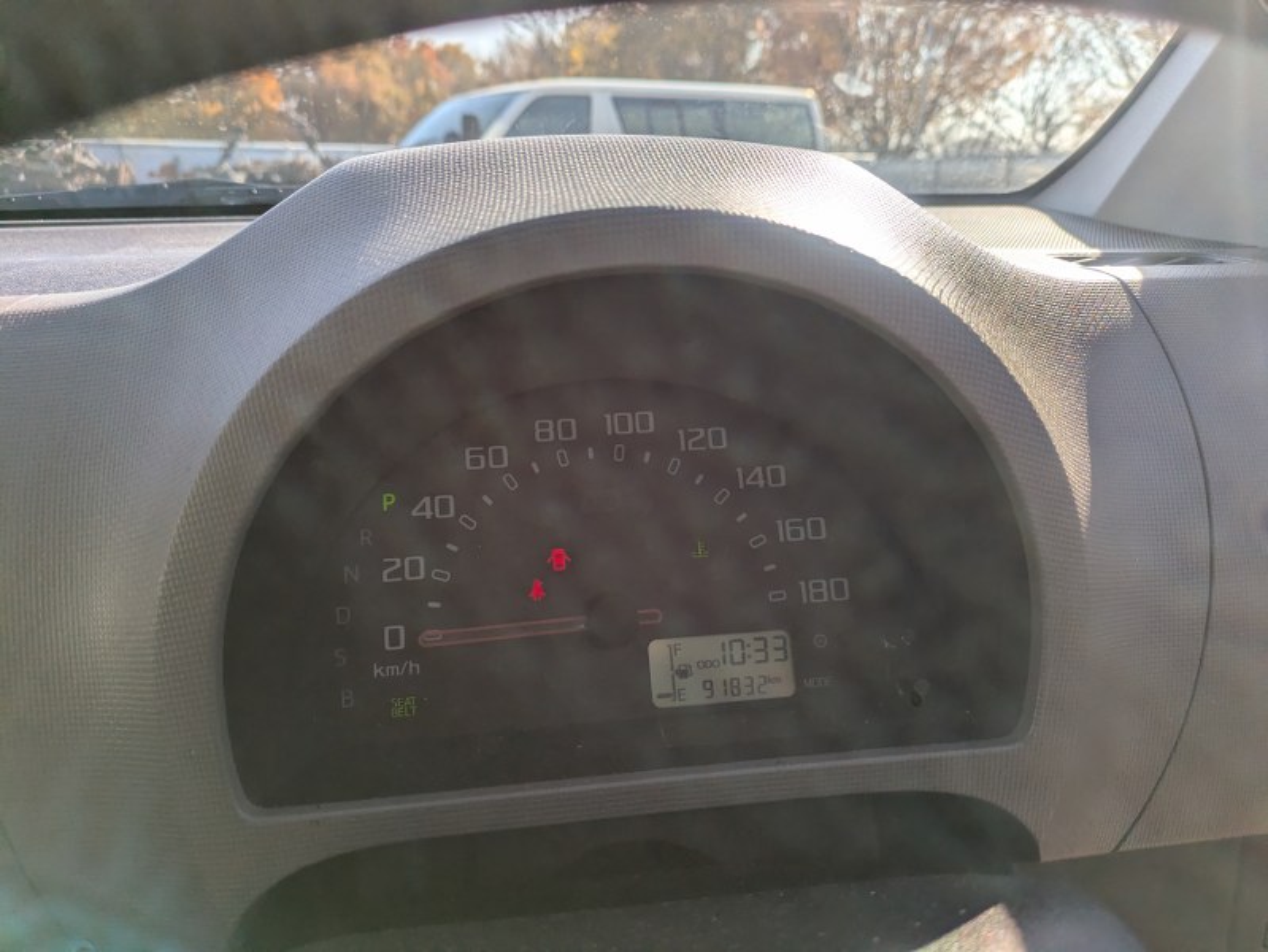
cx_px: 634
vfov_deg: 54.9
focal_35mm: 25
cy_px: 476
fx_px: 916
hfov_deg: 69.4
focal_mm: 5.43
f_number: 1.89
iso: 57
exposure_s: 1/1692
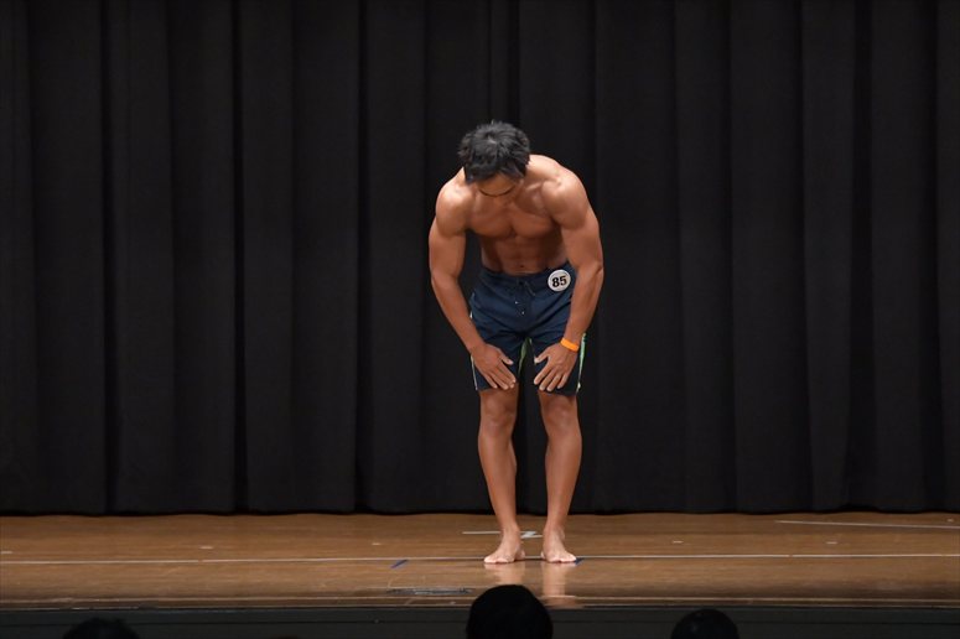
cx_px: 480
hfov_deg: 9.5
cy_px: 320
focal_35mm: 217
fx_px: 5784
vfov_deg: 6.3
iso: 6400
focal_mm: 145
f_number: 5.6
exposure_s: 1/400
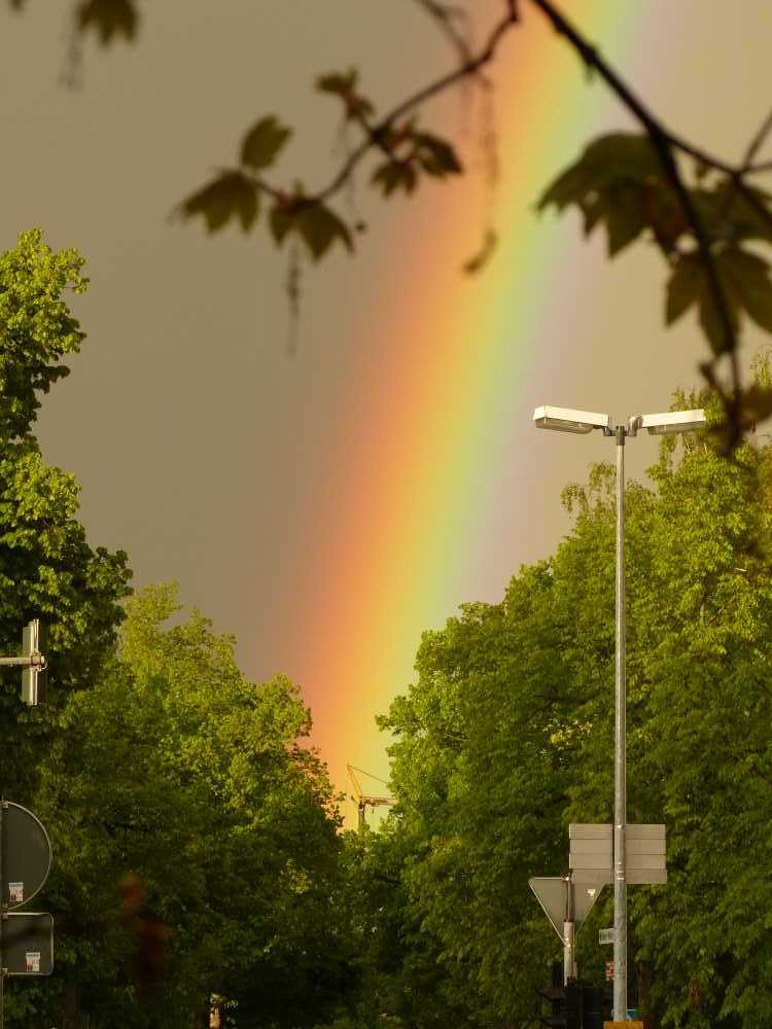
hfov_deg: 6.8
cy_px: 514
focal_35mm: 217
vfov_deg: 9.1
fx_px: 6453
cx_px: 386
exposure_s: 1/500
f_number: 4
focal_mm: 39.1
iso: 200
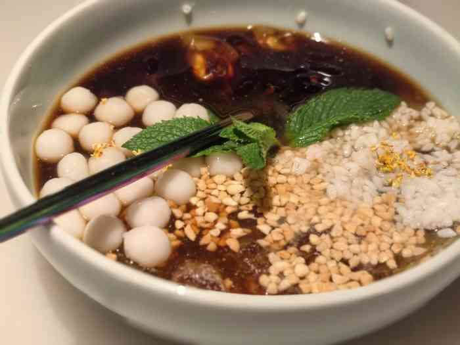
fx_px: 718
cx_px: 230
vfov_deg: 27.0
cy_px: 172
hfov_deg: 35.5
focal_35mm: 54
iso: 250
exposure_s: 1/100
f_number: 2.4
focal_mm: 5.54
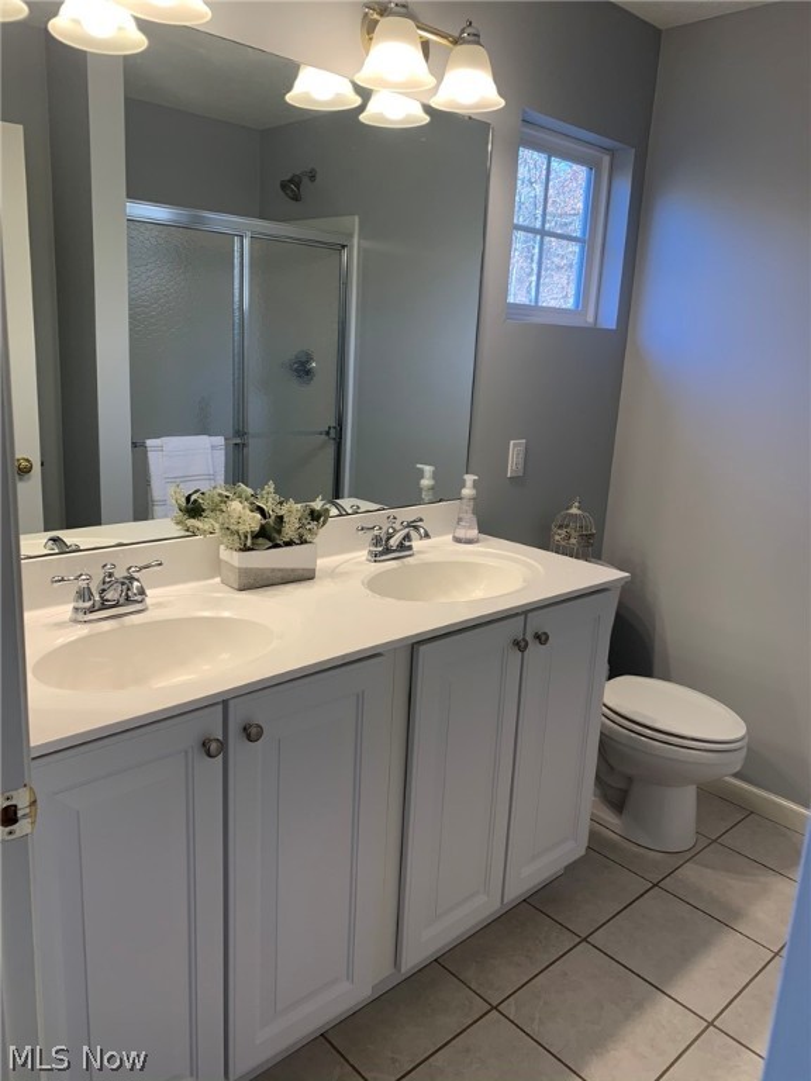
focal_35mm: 26
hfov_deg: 53.1
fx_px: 812
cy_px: 540
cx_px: 406
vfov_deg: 67.3
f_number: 1.8
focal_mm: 4.25
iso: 64
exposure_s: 1/120
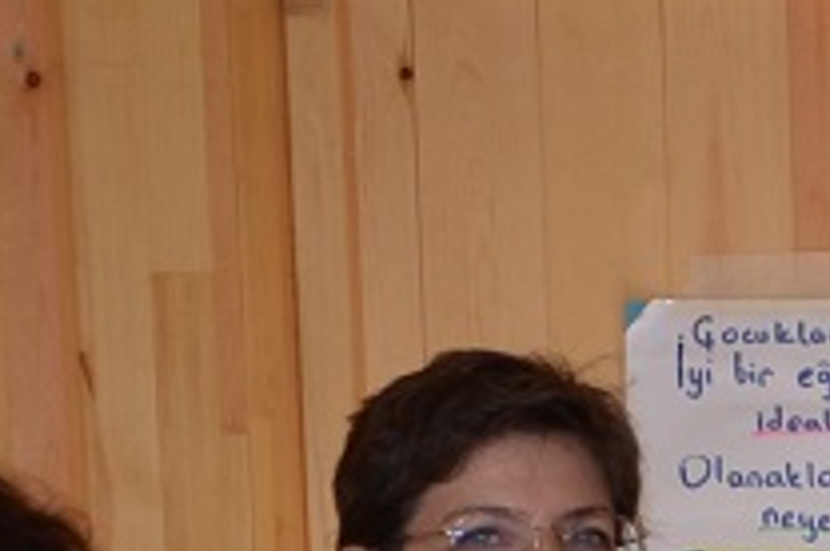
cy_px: 1513
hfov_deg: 8.8
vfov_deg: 6.0
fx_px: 4969
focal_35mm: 216
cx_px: 1919
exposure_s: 1/250
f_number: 4
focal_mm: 25
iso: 400
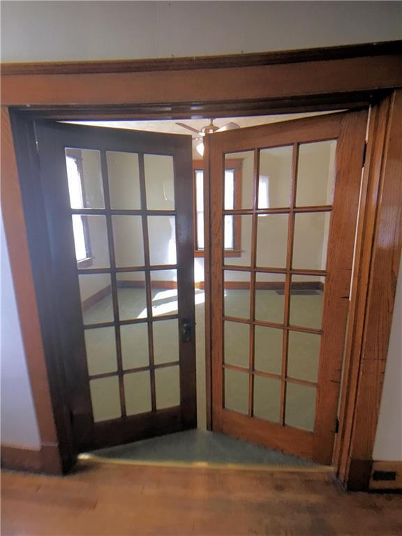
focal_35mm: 28
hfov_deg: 49.7
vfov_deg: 63.4
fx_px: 434
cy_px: 268
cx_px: 201
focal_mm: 3.99
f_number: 1.8
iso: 40
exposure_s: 1/24
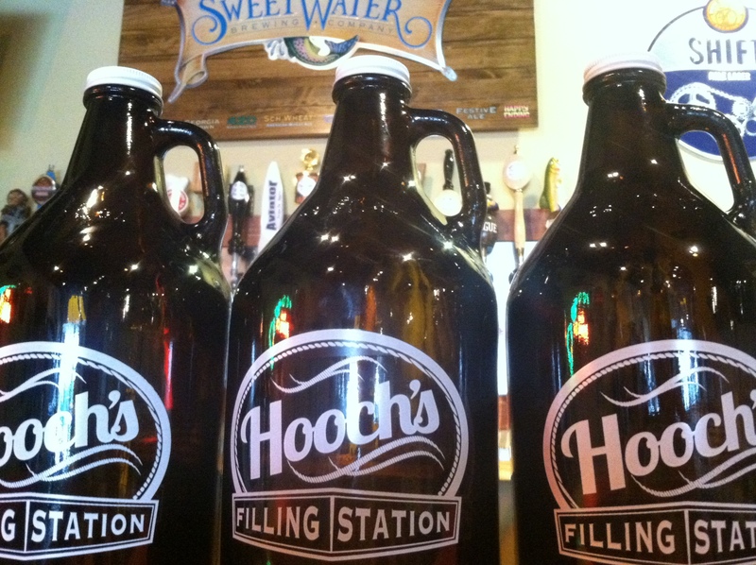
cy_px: 282
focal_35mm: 35
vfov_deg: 40.6
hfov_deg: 52.7
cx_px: 378
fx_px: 763
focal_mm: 3.85
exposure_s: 1/15
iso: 800
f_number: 2.8
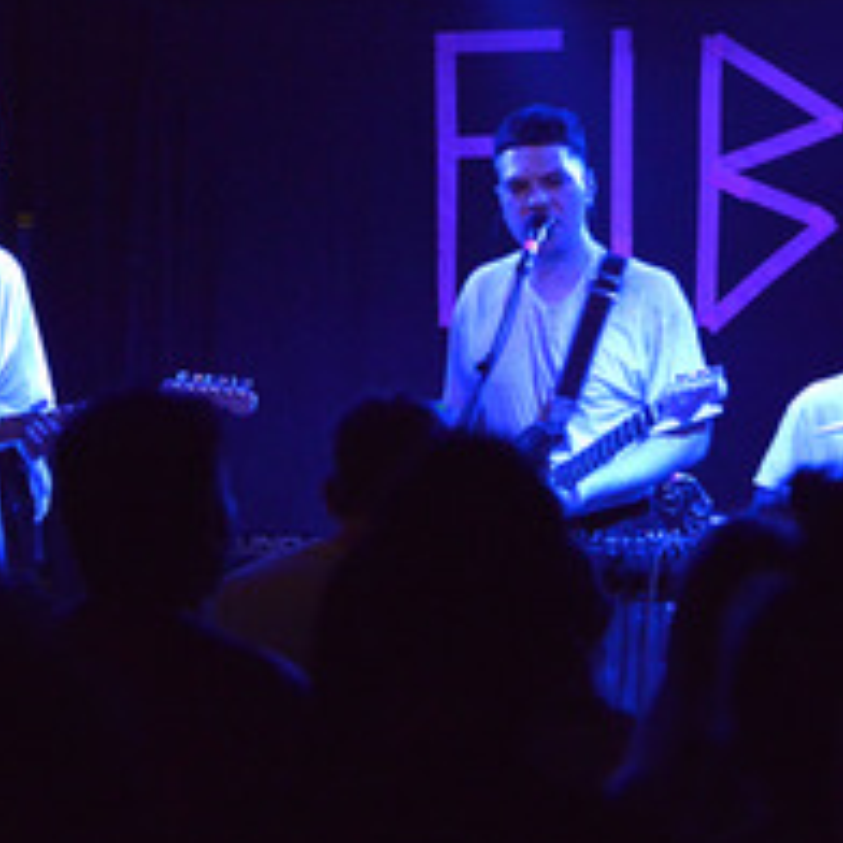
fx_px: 4629
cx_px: 609
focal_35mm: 168
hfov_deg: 10.4
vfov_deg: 10.4
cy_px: 413
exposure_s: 1/250
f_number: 2.8
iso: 6400
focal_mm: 86
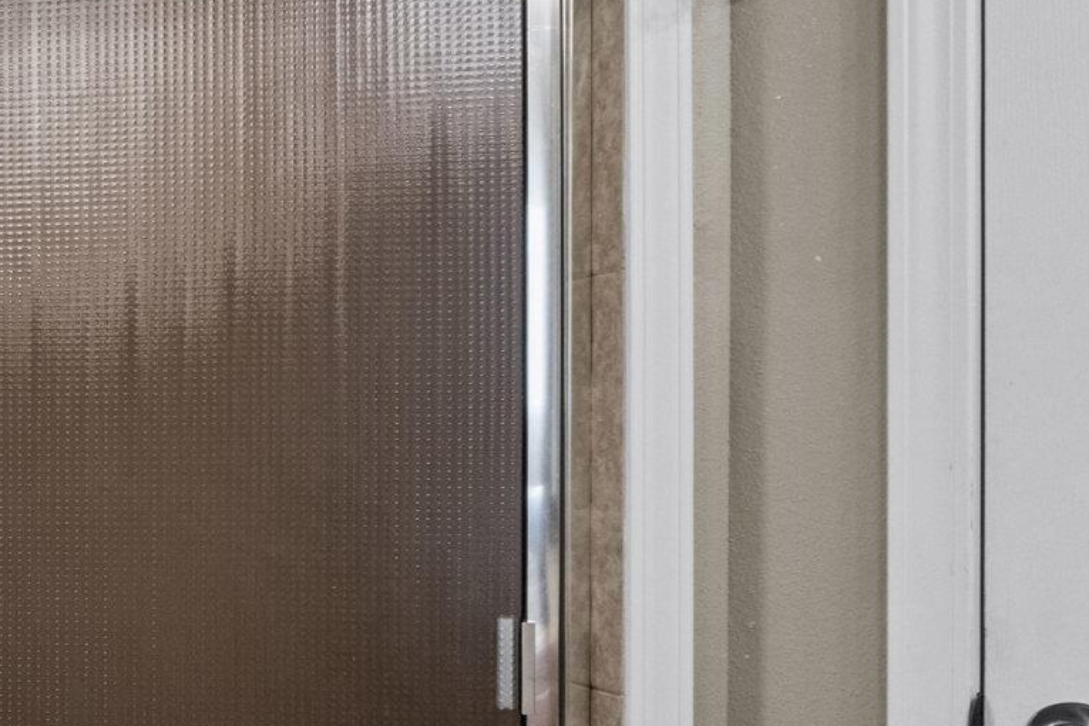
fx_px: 1482
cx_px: -586
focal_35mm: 49
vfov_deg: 27.4
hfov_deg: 26.9
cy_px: 462
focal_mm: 10
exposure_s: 1/6
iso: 800
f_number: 8
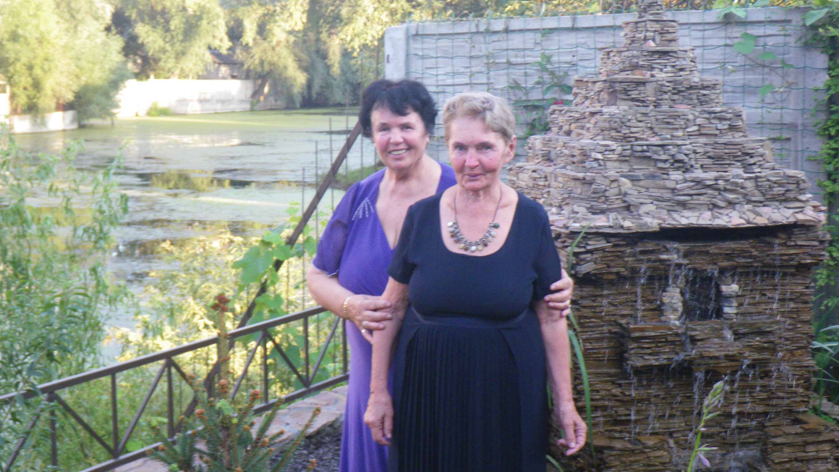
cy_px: 207
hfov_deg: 37.2
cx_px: 417
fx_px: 1246
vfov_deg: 21.4
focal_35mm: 56
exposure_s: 1/60
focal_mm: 9.1
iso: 200
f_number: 4.4
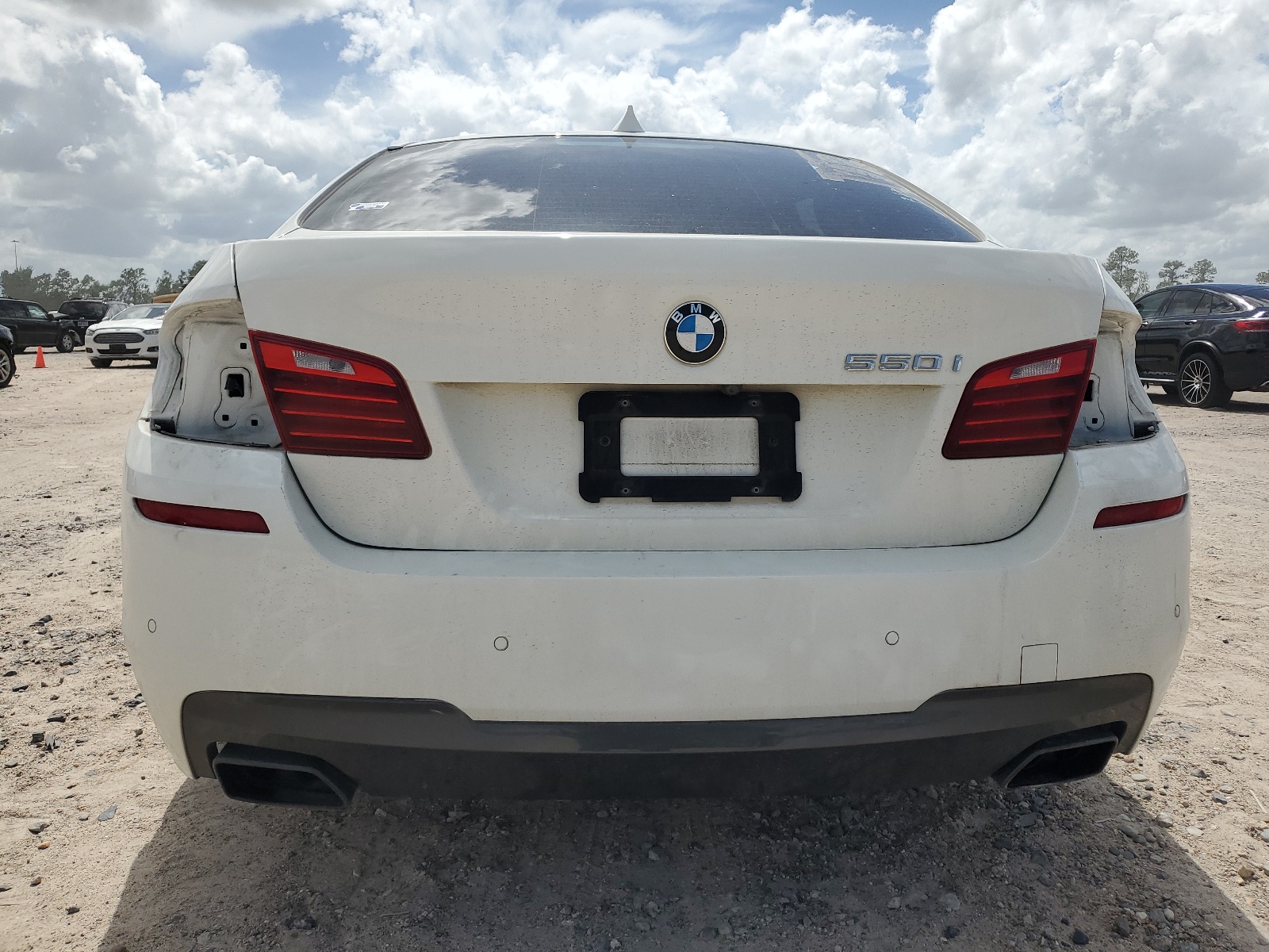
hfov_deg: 67.3
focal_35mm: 26
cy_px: 476
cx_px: 634
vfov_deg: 53.1
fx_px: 953
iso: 50
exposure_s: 1/5000
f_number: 1.5
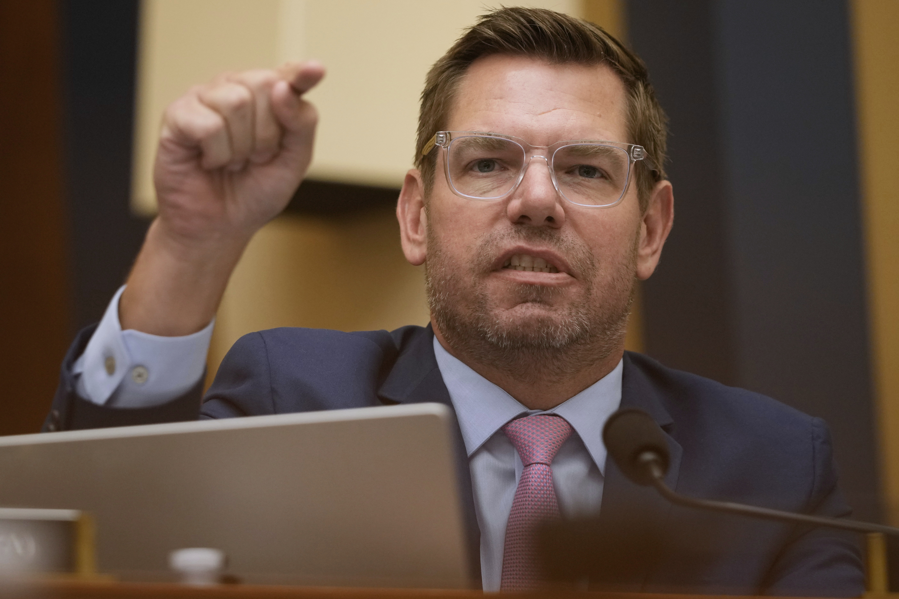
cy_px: 300
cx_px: 450
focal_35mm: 300
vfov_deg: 4.6
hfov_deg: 6.9
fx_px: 7491
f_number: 2.8
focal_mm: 200
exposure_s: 1/500
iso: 2000
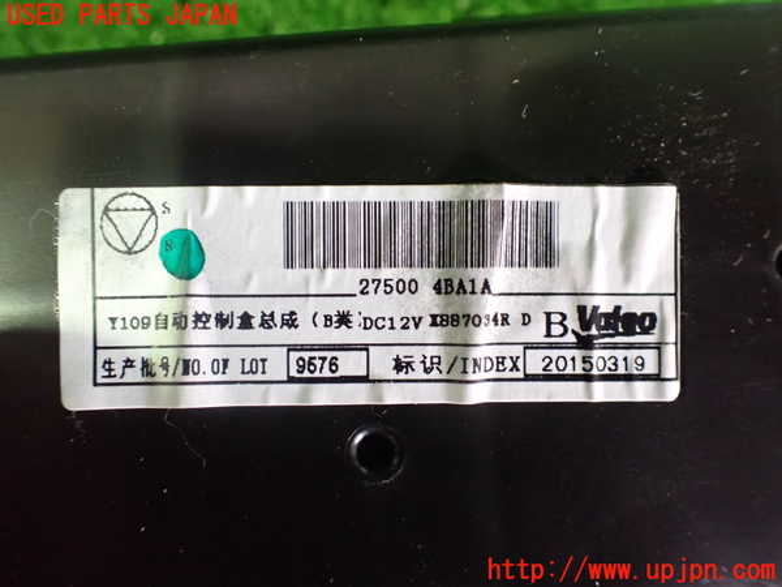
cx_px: 391
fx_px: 678
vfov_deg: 46.8
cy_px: 294
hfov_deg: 60.0
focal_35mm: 30
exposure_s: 1/30
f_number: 2.3
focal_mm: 5.4
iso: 1250
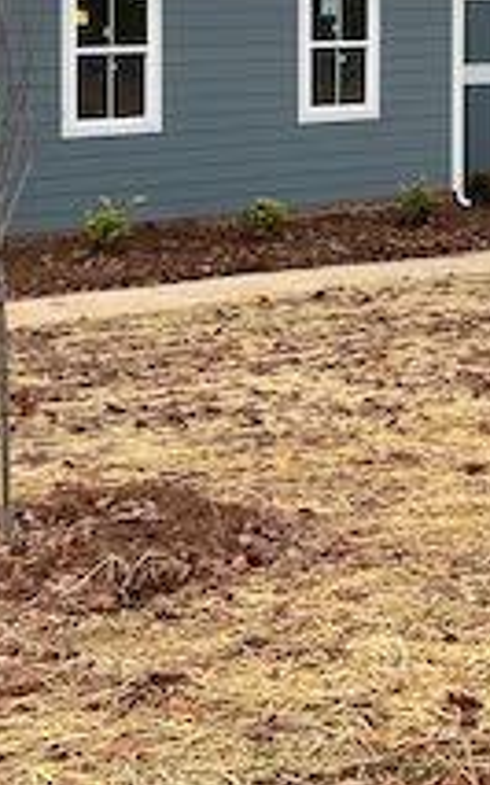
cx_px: 512
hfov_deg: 15.4
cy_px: 22
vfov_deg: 24.0
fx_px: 1775
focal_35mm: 83
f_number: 1.5
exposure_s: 1/273
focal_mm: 5.7
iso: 40
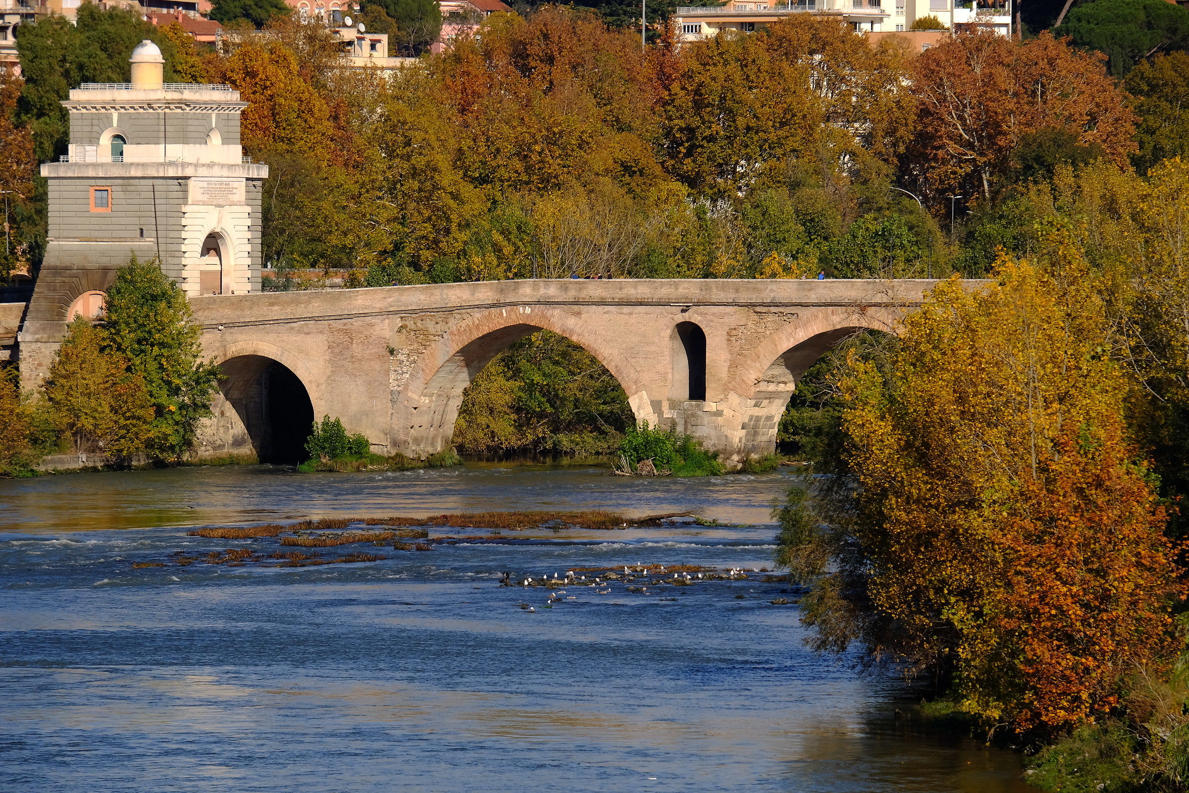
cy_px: 396
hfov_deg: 6.9
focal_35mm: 300
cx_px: 594
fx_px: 9908
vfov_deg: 4.6
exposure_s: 1/250
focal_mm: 200
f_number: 9
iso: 100
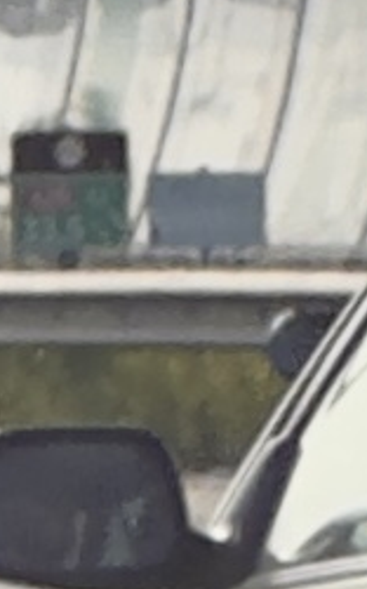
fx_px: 8347
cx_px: 1524
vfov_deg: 4.0
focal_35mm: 521
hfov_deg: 2.5
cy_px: 860
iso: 25
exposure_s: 1/699
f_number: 2.8
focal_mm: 9
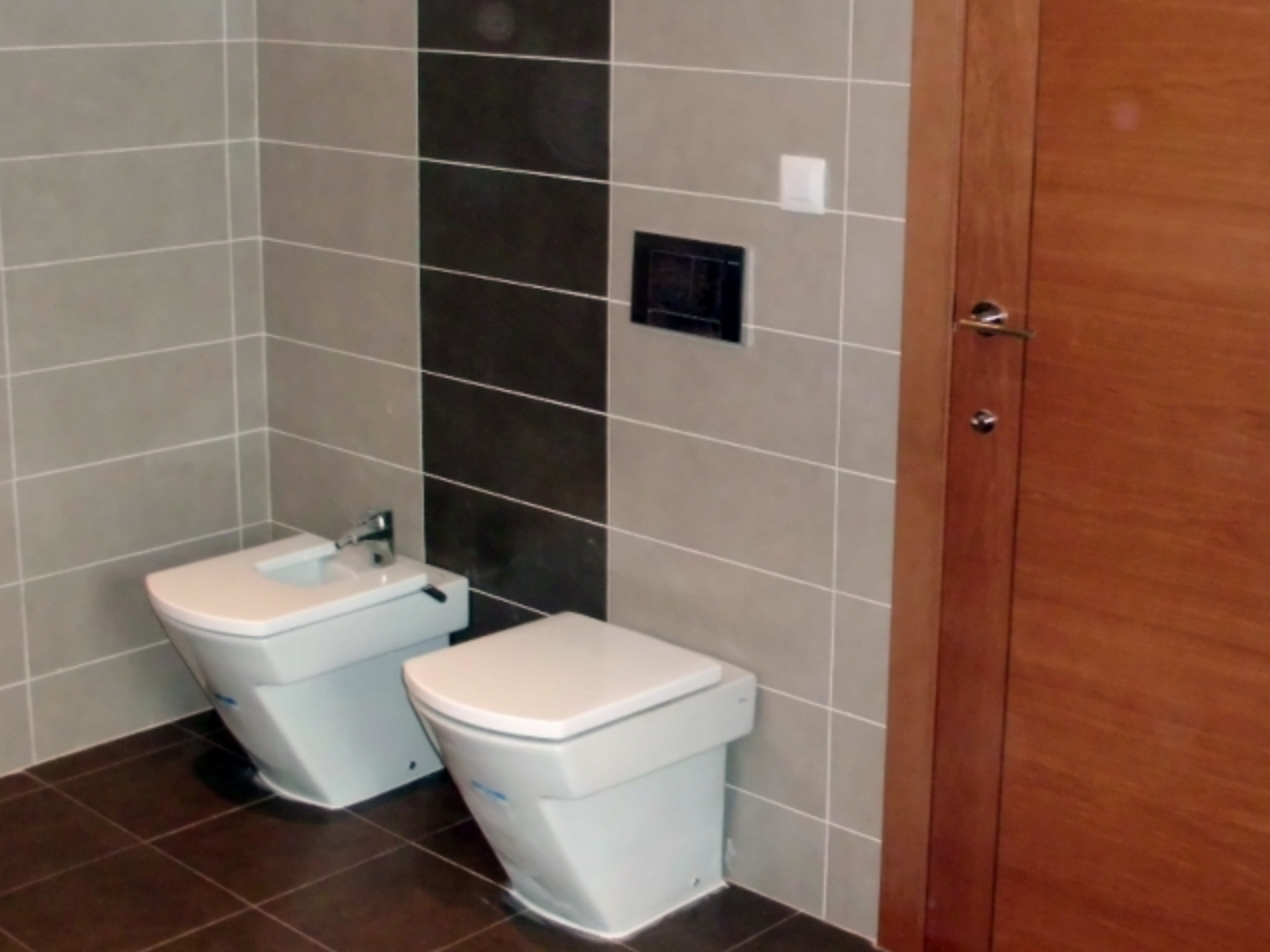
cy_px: 327
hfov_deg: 37.3
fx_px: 1871
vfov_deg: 28.4
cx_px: 796
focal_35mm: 51
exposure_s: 1/60
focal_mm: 6.3
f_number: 2.9
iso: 400
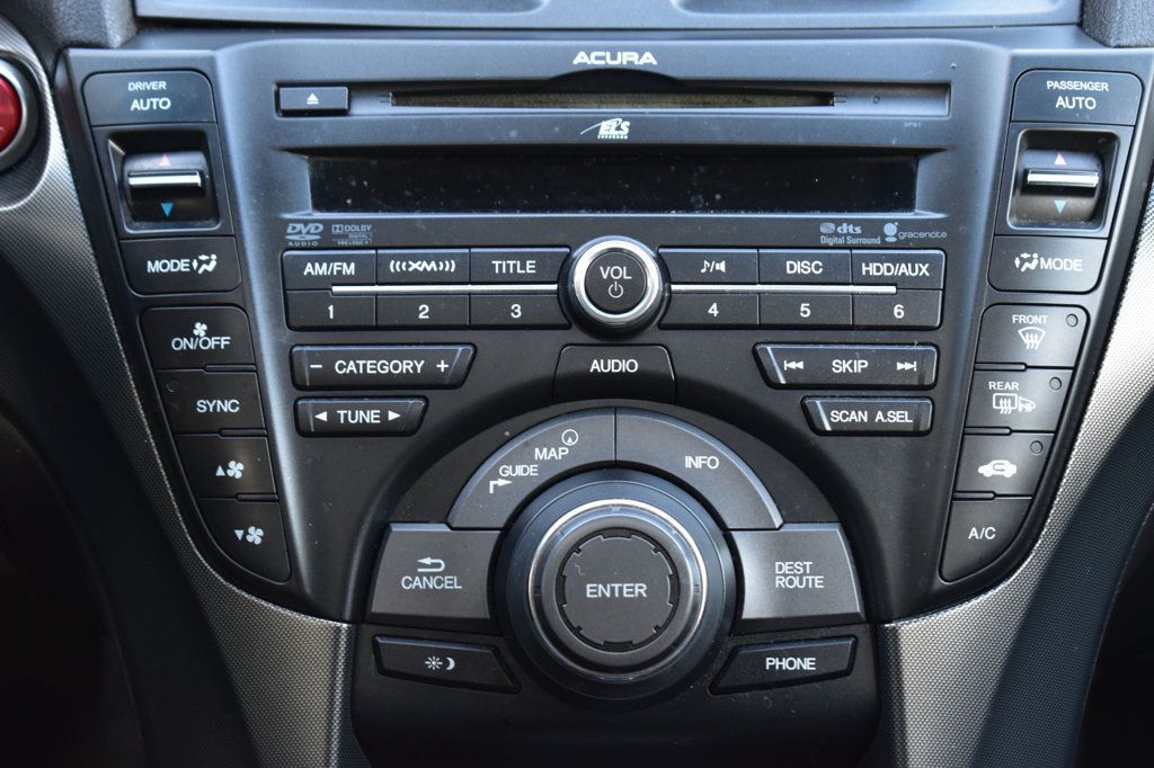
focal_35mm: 75
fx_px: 2403
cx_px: 577
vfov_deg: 18.2
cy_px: 384
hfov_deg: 27.0
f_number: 6.3
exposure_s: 1/15
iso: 900
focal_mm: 50
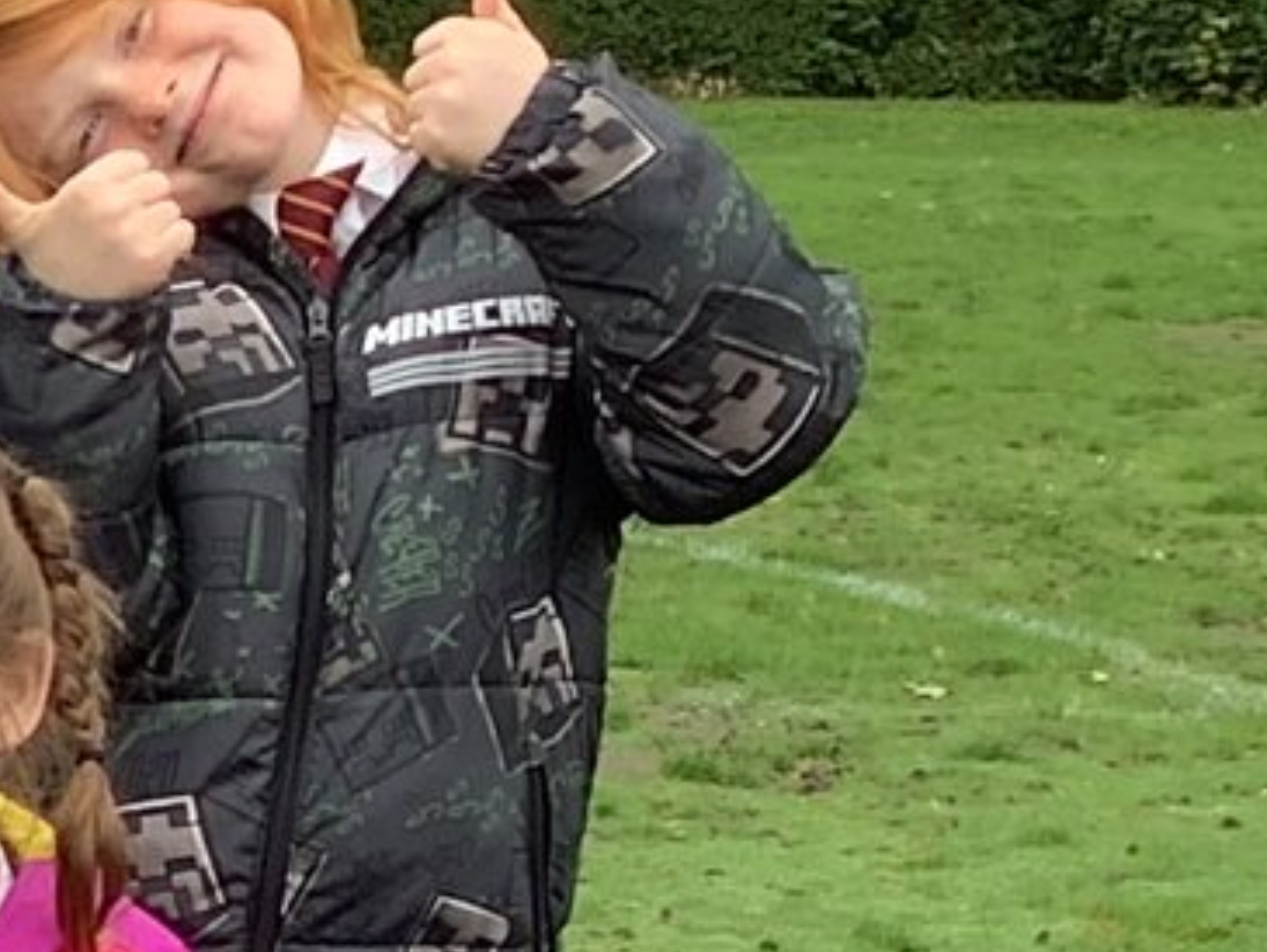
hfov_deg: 9.6
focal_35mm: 174
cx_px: -2152
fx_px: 6371
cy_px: 1647
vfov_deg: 8.3
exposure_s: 1/162
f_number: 2.4
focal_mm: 3.3
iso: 25
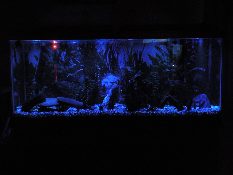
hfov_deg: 44.8
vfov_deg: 34.3
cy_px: 88
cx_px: 116
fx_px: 283
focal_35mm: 42
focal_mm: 7.4
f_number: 3.2
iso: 800
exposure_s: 2
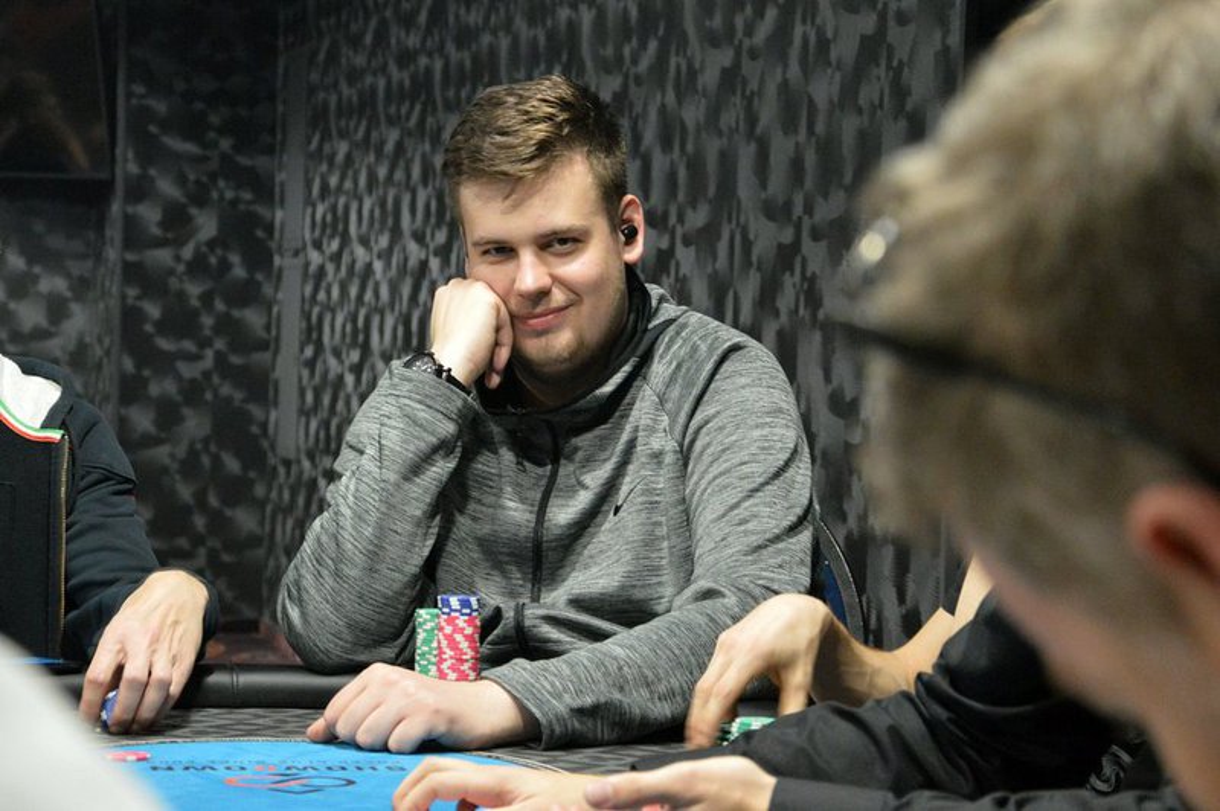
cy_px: 406
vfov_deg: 18.2
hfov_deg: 27.0
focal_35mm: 75
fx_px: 2540
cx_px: 610
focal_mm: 50
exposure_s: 1/15
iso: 3200
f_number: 5
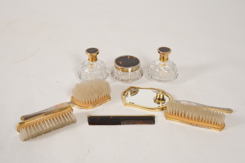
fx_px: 306
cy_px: 82
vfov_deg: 29.9
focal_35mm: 45
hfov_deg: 43.6
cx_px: 122
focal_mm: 30
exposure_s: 1/125
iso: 400
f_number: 22
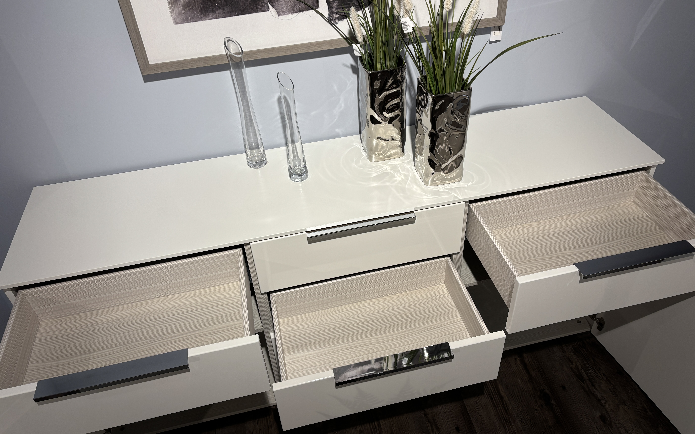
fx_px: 530
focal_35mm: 28
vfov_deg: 44.4
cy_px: 187
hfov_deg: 66.5
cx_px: 345
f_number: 1.6
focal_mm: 5.96
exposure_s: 1/104
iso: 32
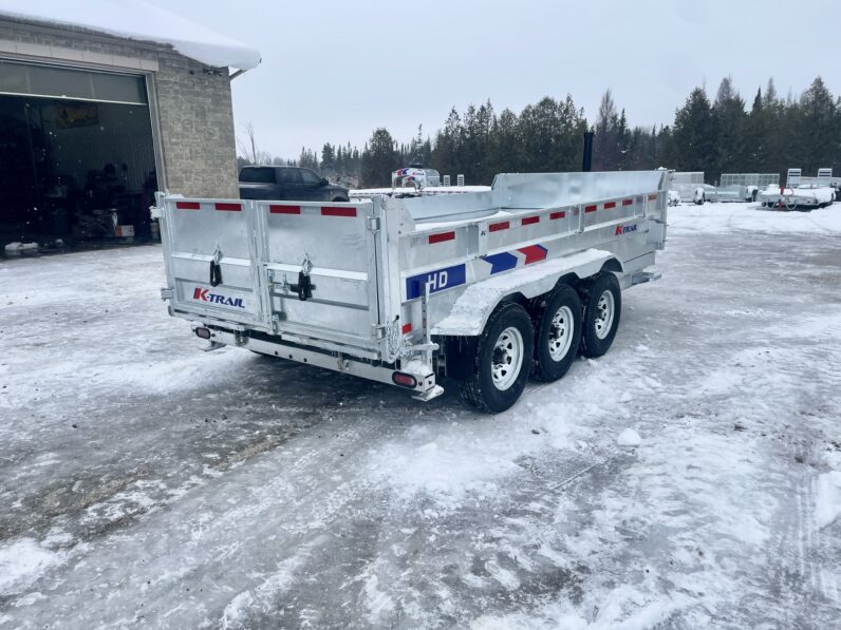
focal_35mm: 26
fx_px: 632
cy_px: 315
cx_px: 420
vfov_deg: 53.1
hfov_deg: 67.3
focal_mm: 4.2
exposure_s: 1/1082
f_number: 1.6
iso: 32
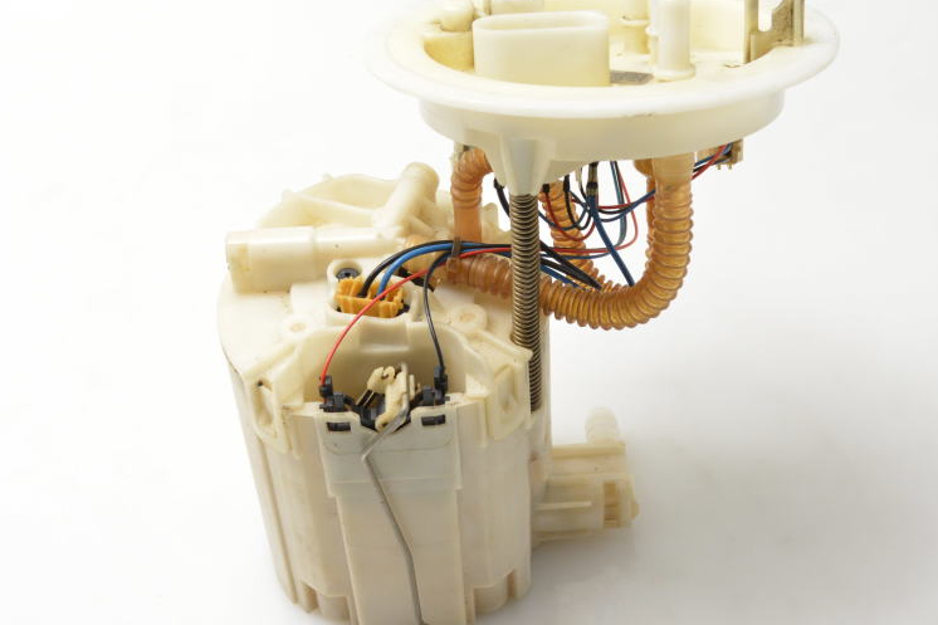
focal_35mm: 70
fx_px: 1823
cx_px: 555
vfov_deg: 19.4
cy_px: 350
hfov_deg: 28.8
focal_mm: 34
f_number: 7.1
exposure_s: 1/200
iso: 2000
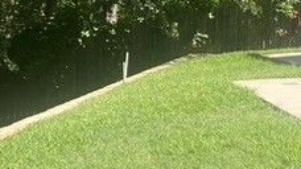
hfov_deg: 16.8
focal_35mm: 127
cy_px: 9
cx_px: 222
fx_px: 1013
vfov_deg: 9.5
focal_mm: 4.25
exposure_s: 1/1072
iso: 32
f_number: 1.8
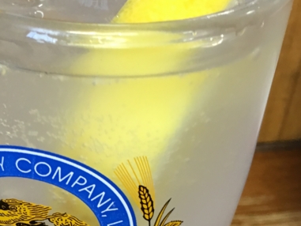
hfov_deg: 24.1
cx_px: 9
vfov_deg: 18.7
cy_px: 190
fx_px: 678
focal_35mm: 78
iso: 125
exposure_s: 1/33
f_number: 2.2
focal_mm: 4.15
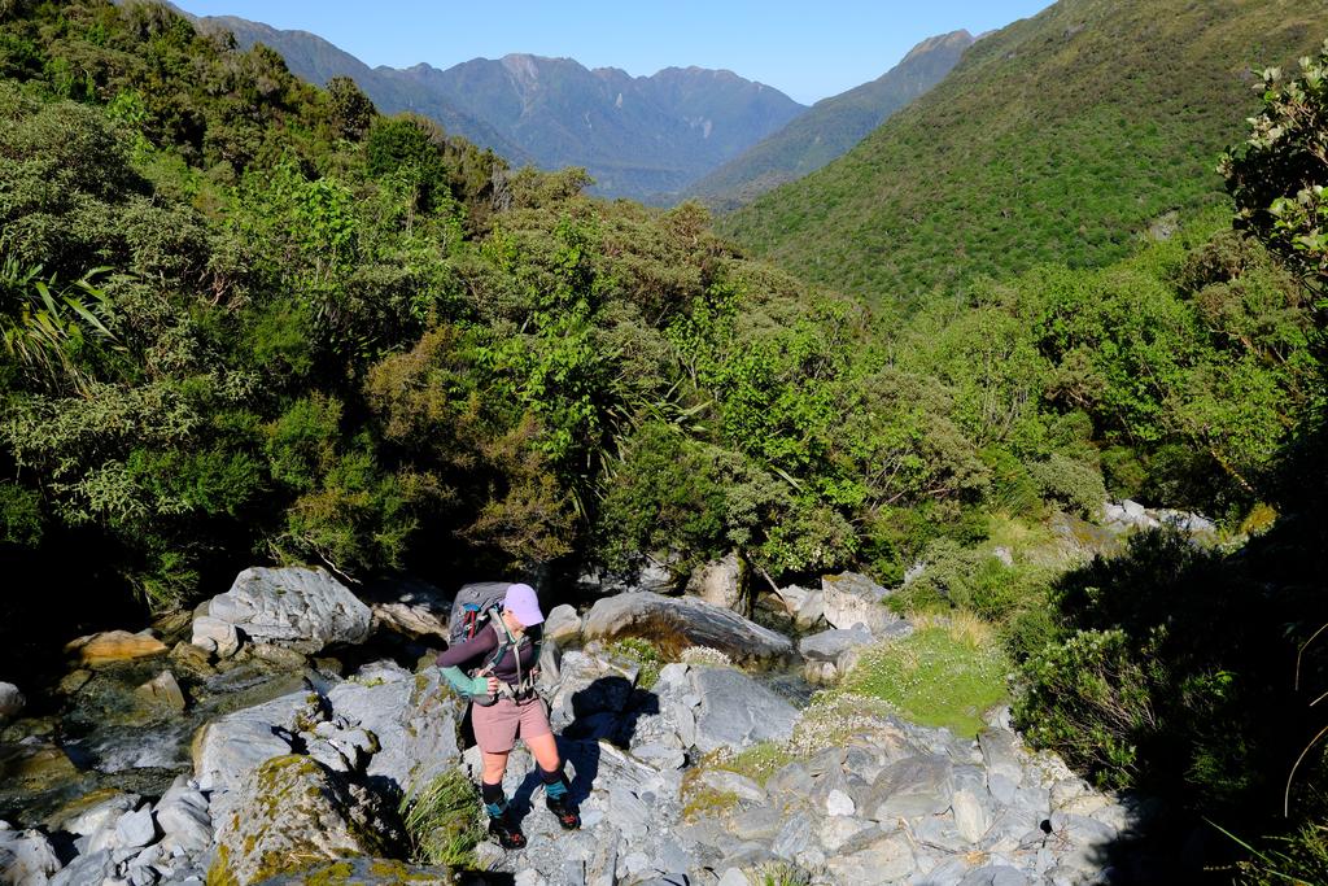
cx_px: 664
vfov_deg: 37.9
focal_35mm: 35
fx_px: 1291
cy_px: 443
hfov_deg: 54.4
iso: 640
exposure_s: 1/1300
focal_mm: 23
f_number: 8
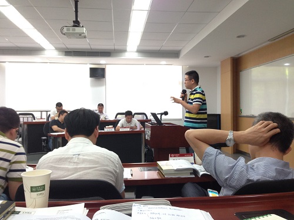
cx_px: 147
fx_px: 280
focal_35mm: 33
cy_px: 110
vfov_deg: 42.9
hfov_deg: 55.4
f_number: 2.4
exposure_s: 1/20
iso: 125
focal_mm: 4.12
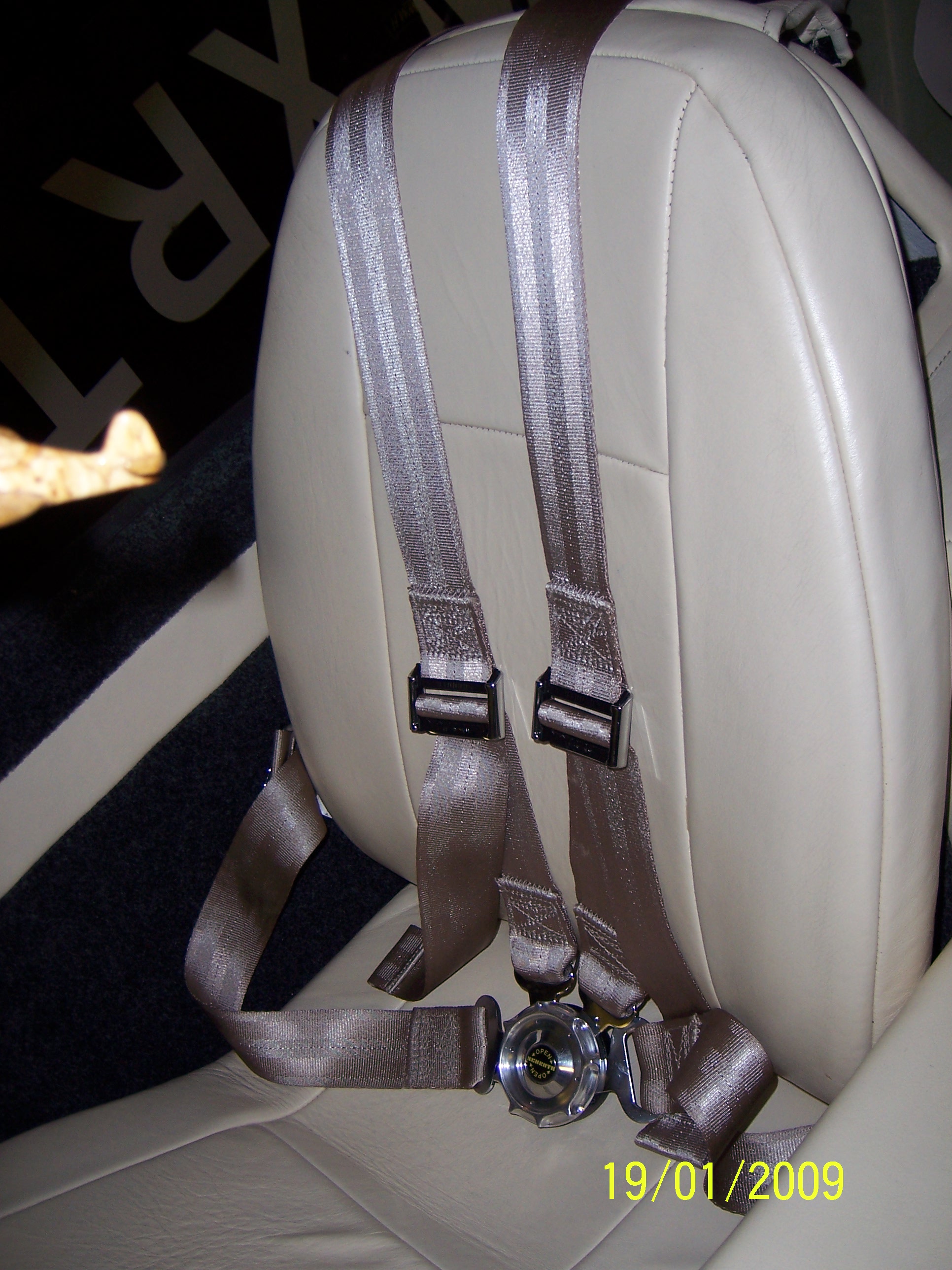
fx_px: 1320
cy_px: 635
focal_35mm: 36
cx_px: 476
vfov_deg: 51.4
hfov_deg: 39.7
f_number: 2.8
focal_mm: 6.2
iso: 80
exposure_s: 1/60
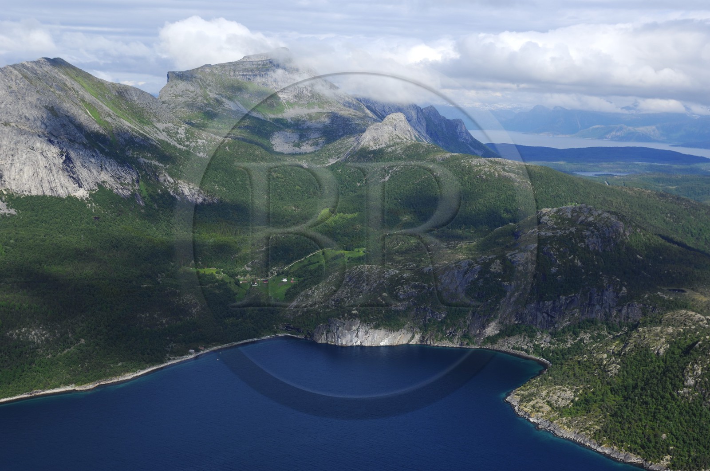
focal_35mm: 42
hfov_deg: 46.5
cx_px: 355
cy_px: 236
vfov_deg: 31.8
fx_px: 827
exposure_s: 1/1000
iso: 100
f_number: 4.5
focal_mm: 28
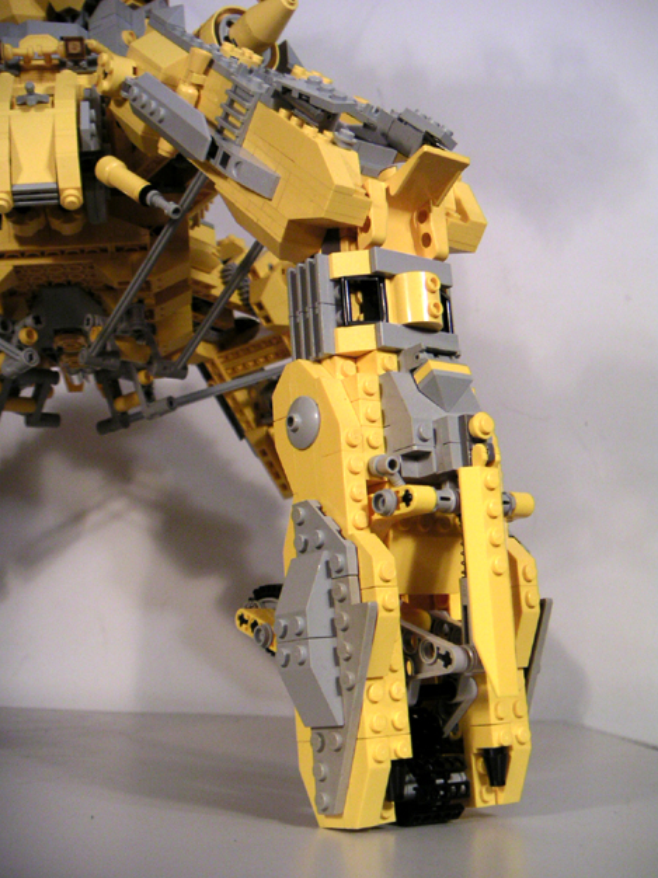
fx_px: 1141
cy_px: 440
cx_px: 324
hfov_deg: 32.2
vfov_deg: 42.1
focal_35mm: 45
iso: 100
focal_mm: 6.9
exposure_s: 1/30
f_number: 2.9
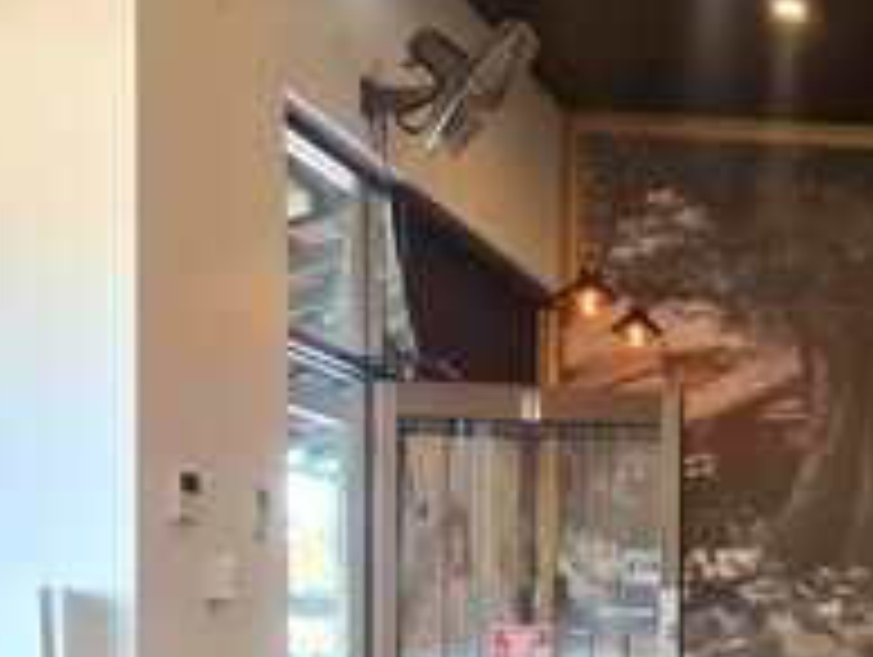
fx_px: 1818
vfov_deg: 19.6
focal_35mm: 72
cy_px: 716
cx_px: 1224
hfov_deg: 23.0
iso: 125
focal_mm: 7
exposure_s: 1/100
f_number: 1.8
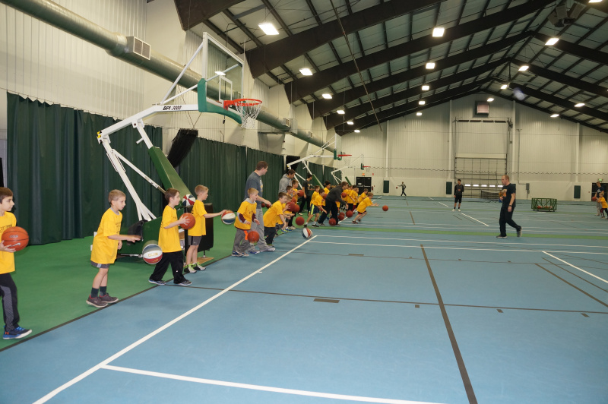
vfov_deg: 47.9
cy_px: 202
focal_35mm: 27
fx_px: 456
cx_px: 304
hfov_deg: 67.4
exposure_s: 1/60
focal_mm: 18
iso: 640
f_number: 4.5
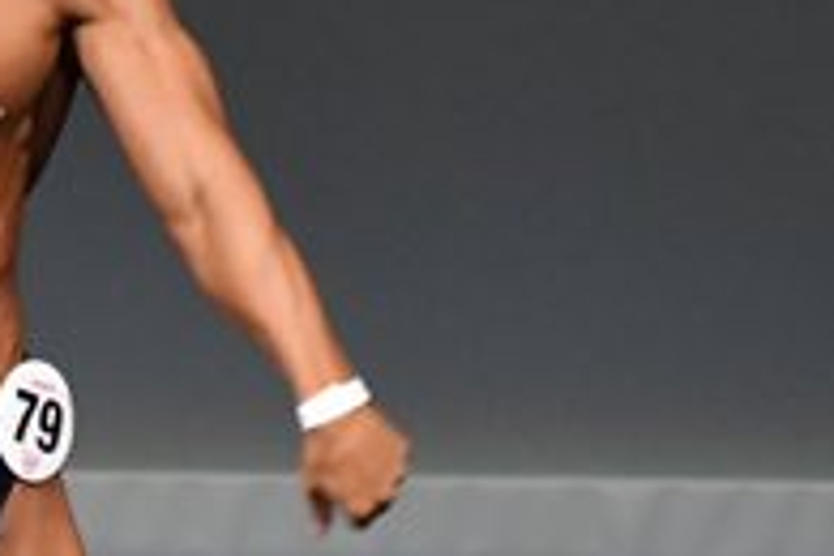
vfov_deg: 0.8
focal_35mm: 1793
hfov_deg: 1.2
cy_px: 509
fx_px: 41535
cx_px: -79
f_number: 5.6
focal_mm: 300
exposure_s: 1/400
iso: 4000
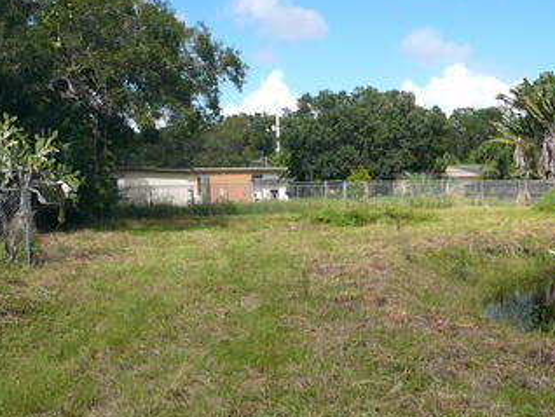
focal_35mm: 44
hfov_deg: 42.8
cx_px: 314
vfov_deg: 32.9
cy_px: 185
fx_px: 706
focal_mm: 5.2
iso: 80
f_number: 5
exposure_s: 1/400
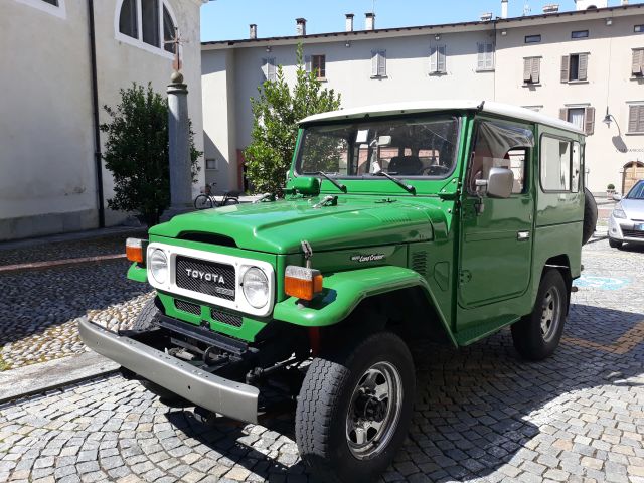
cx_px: 322
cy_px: 242
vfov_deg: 51.4
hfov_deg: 65.3
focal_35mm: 27
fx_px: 502
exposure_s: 1/943
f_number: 1.7
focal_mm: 3.71
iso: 40
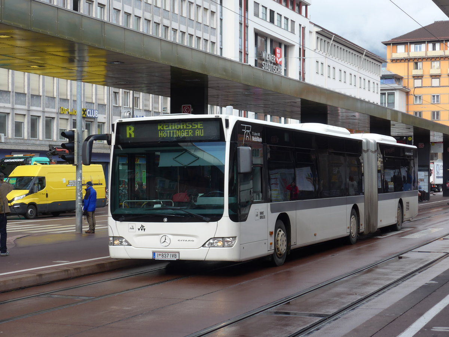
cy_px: 168
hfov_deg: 27.8
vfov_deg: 21.0
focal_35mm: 70
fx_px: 908
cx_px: 224
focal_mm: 14.2
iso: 80
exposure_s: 1/320
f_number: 4.1
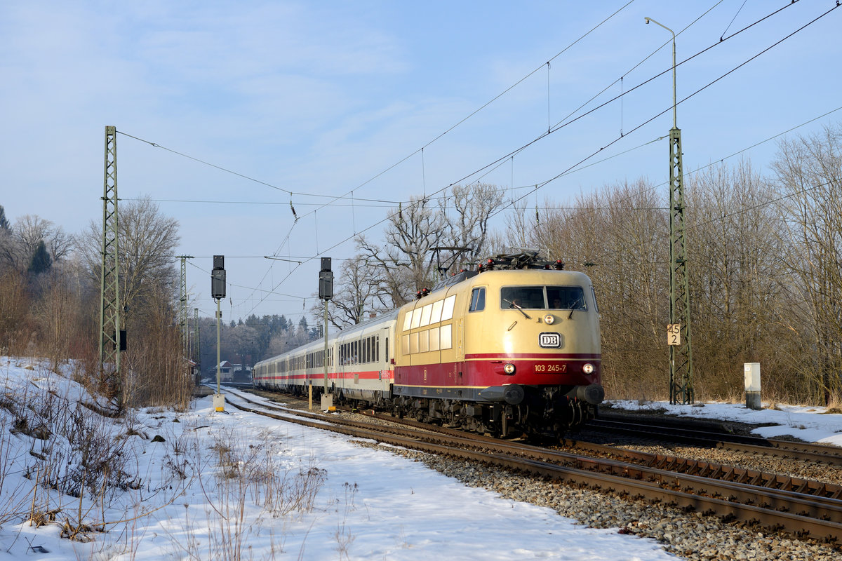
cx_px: 421
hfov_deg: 28.8
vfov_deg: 19.5
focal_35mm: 70
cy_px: 280
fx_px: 1637
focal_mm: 70
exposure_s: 1/1600
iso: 320
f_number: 6.3
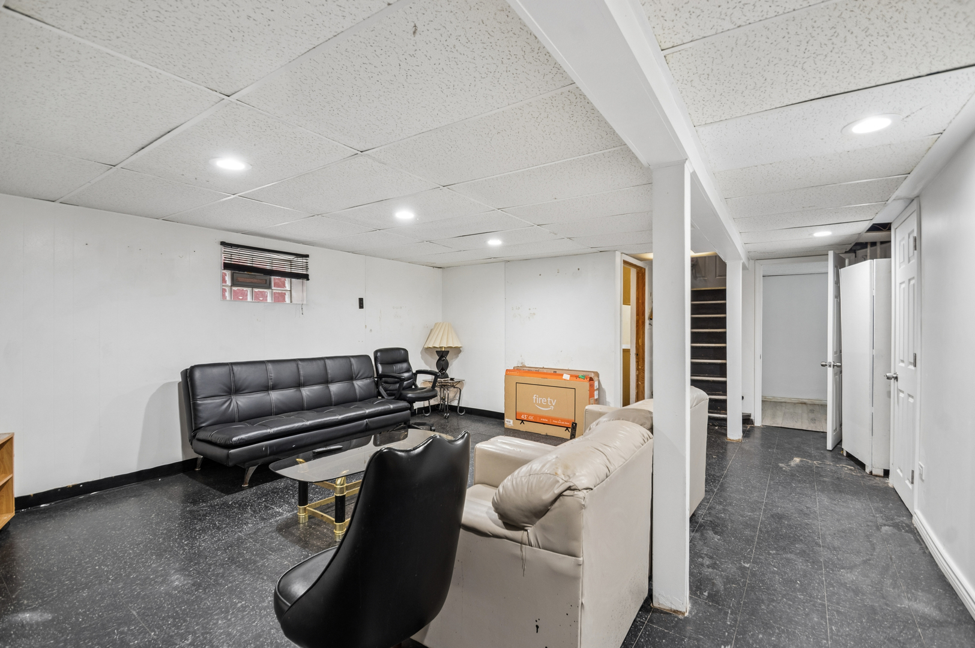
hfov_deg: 100.4
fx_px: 406
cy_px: 324
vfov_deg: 77.2
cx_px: 488
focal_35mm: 15
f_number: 8
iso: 400
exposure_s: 1/3.33
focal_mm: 10
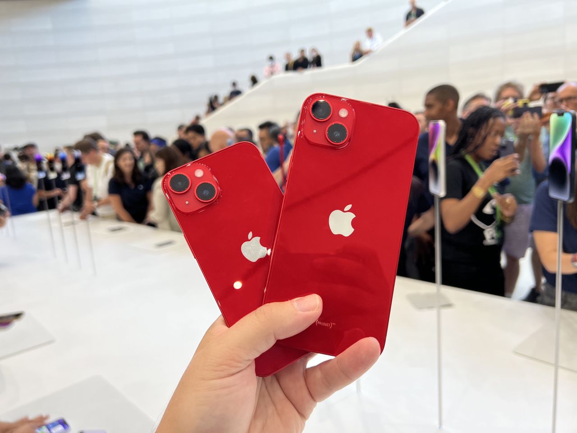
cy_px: 216
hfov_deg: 67.3
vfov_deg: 53.1
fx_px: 433
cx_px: 288
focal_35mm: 26
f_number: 1.5
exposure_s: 1/100
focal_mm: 5.7
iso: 50
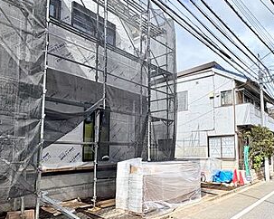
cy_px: 127
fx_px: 227
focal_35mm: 28
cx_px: 183
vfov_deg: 51.3
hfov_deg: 60.8
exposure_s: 1/1880
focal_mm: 2.22
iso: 50
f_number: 2.2
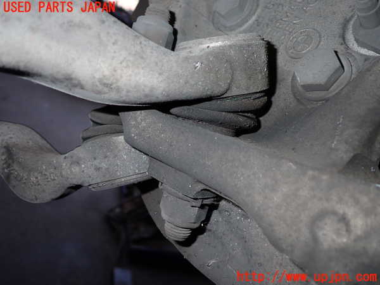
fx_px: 329
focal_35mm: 30
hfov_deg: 60.0
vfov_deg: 46.8
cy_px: 142
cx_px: 190
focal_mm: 5.4
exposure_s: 1/30
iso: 200
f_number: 6.3
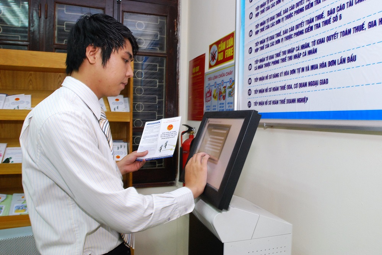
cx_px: 191
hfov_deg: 70.4
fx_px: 271
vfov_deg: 50.5
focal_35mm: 26
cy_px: 128
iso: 800
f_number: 5.6
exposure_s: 1/50
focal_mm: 17
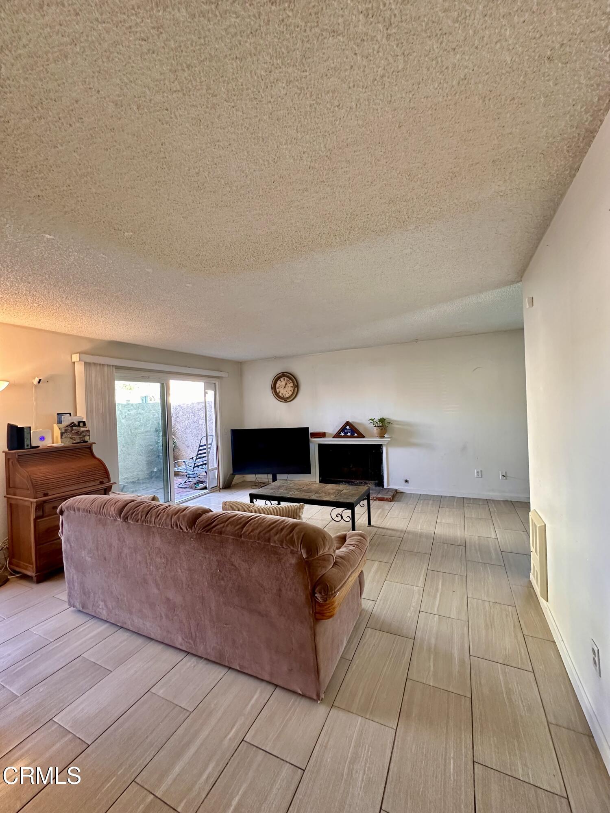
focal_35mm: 14
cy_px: 406
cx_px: 305
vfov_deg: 102.1
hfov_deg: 85.7
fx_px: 329
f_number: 2.2
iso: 320
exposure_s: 1/60
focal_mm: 2.22
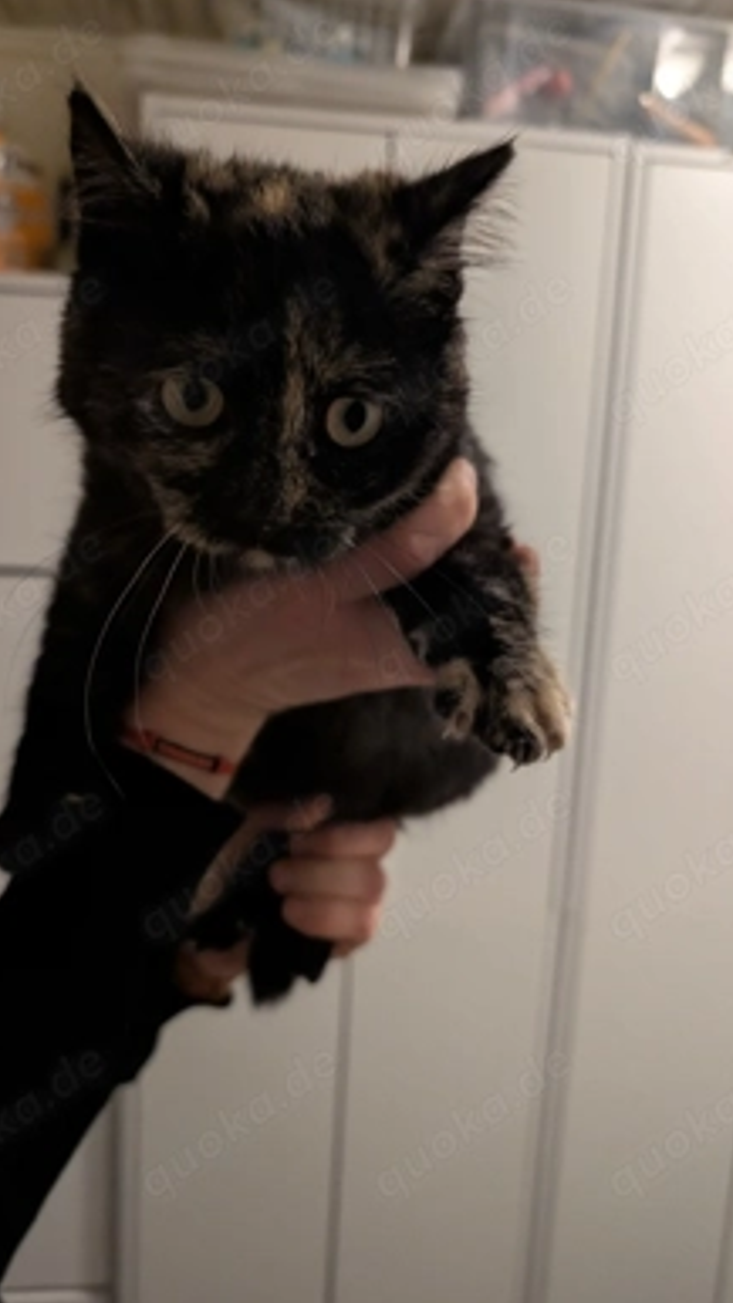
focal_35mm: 27
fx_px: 933
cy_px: 655
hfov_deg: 42.9
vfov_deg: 69.9
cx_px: 361
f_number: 1.68
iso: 588
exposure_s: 1/67.3
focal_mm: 6.9
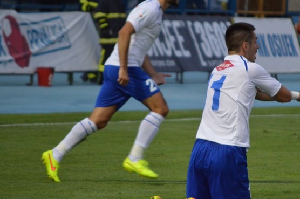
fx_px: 4044
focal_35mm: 486
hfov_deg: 4.2
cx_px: 225
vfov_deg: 2.8
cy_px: 98
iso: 1600
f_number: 5.6
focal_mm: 200
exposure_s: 1/320
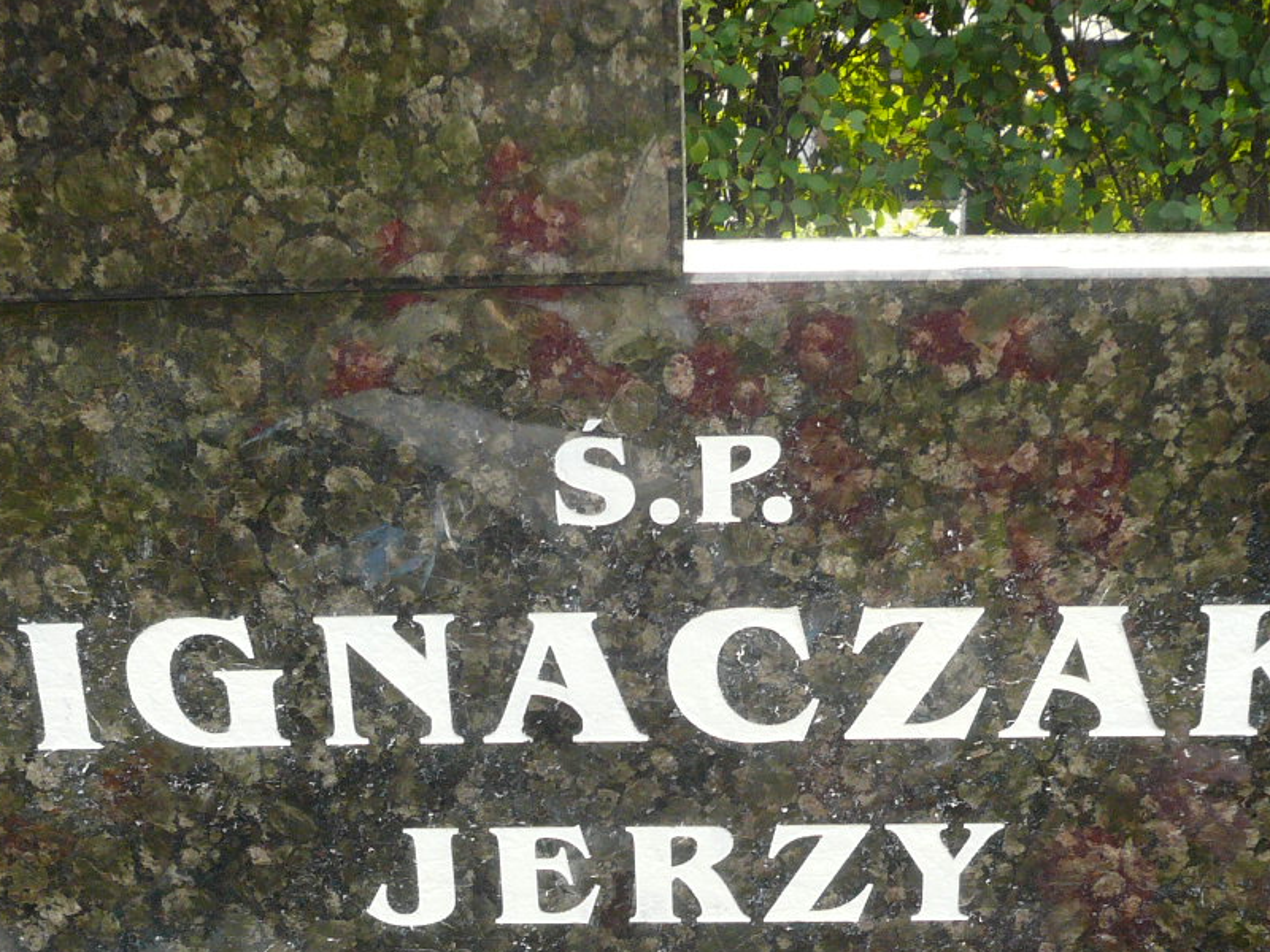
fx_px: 2055
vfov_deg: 25.5
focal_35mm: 56
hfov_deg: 34.3
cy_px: 809
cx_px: 611
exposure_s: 1/80
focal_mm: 4.6
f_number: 2.8
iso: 100
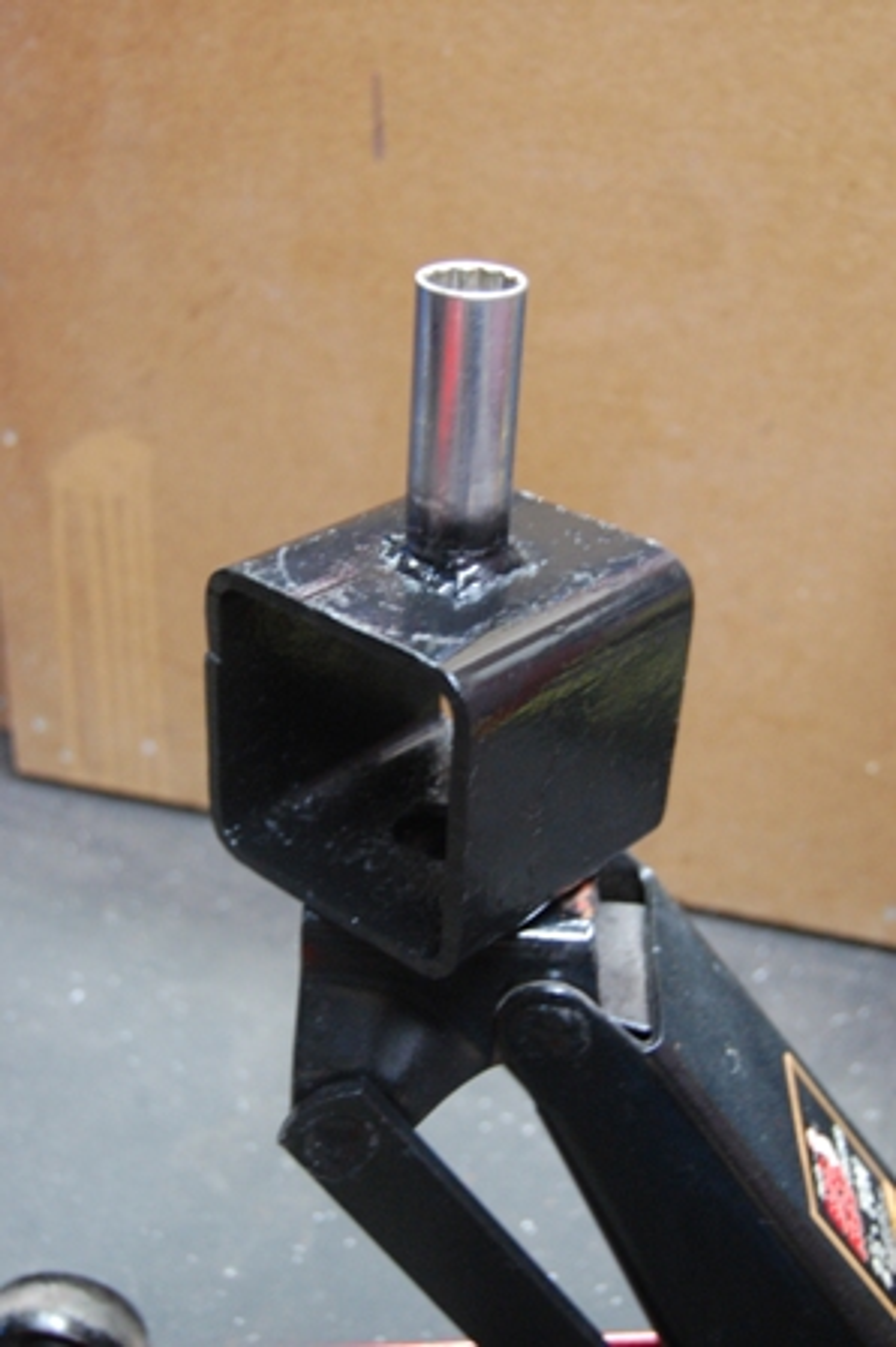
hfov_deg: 29.8
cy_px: 674
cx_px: 448
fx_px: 1682
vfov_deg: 43.6
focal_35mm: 45
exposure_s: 1/8
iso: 1600
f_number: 4.2
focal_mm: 30
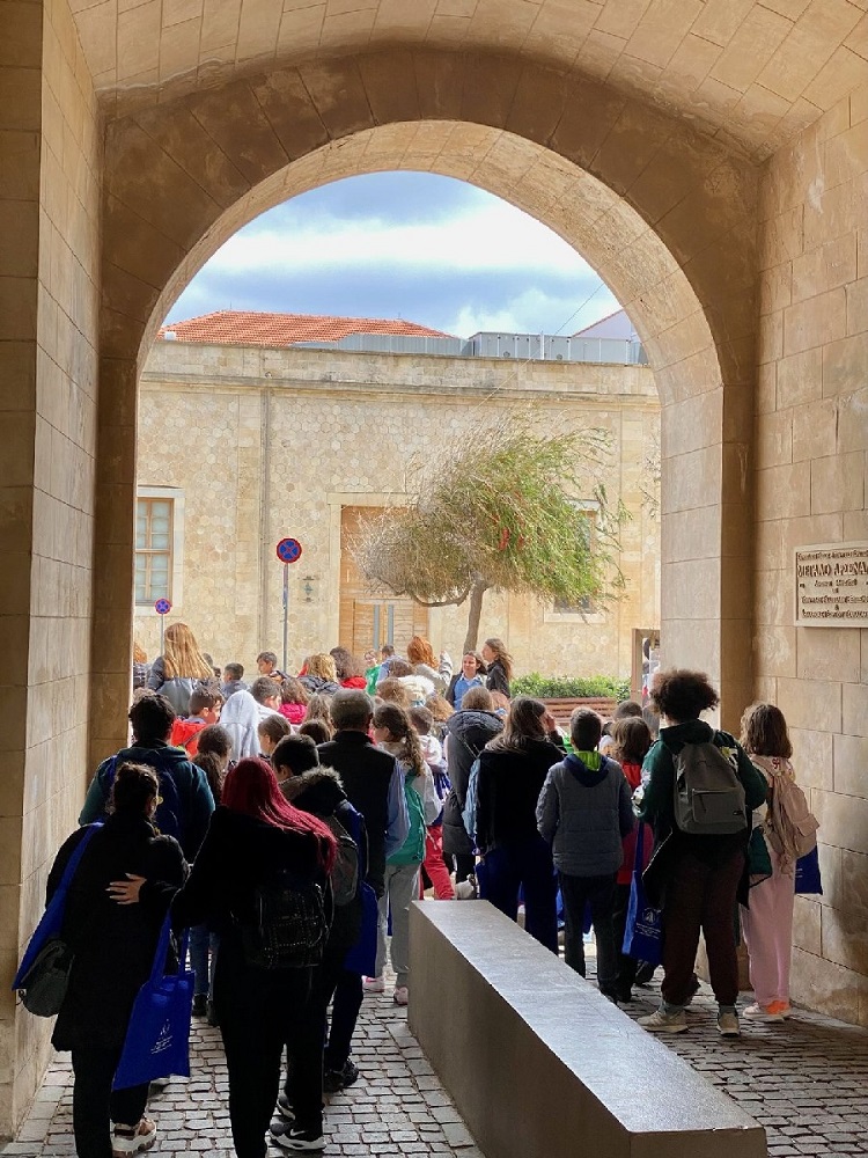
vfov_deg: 36.8
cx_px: 434
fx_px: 1739
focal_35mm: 52
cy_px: 579
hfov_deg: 28.0
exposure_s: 1/139
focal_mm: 6
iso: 20
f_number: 2
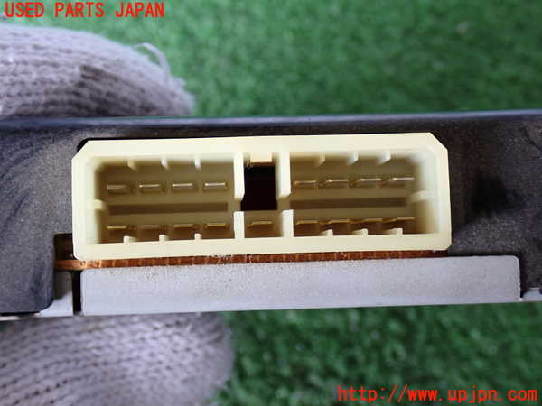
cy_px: 203
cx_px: 271
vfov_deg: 29.1
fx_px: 783
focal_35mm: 50
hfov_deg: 38.2
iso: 320
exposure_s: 1/50
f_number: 3.2
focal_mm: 9.01
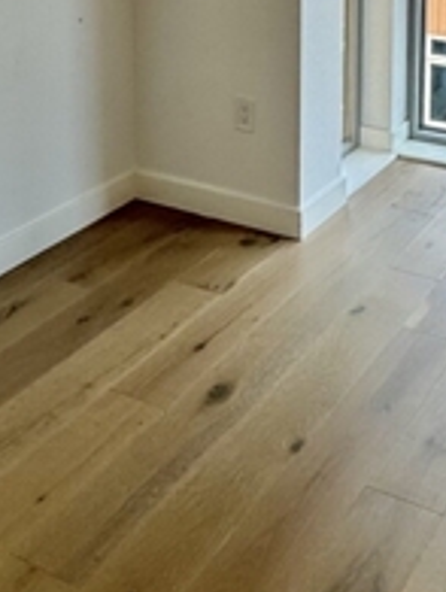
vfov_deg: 30.4
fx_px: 942
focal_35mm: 55
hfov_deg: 26.2
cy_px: -91
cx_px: 358
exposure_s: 1/230
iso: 40
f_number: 2.2
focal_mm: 2.22
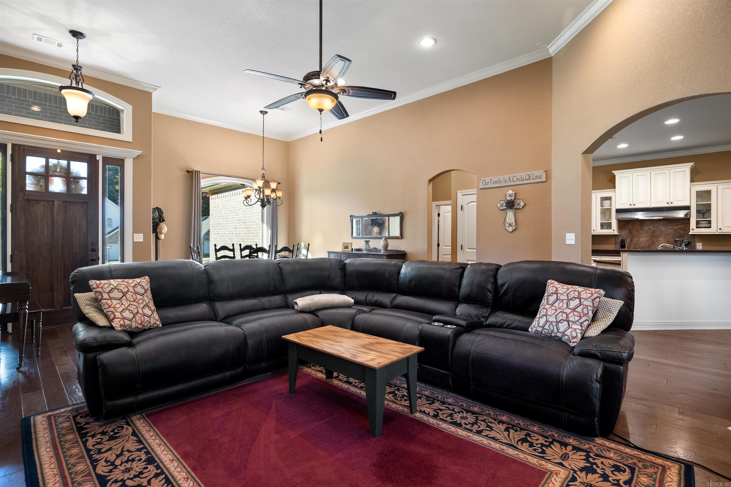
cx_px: 366
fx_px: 325
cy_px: 244
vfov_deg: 73.7
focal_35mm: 16
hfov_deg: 96.7
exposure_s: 1/13
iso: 1250
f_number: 5.6
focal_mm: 16
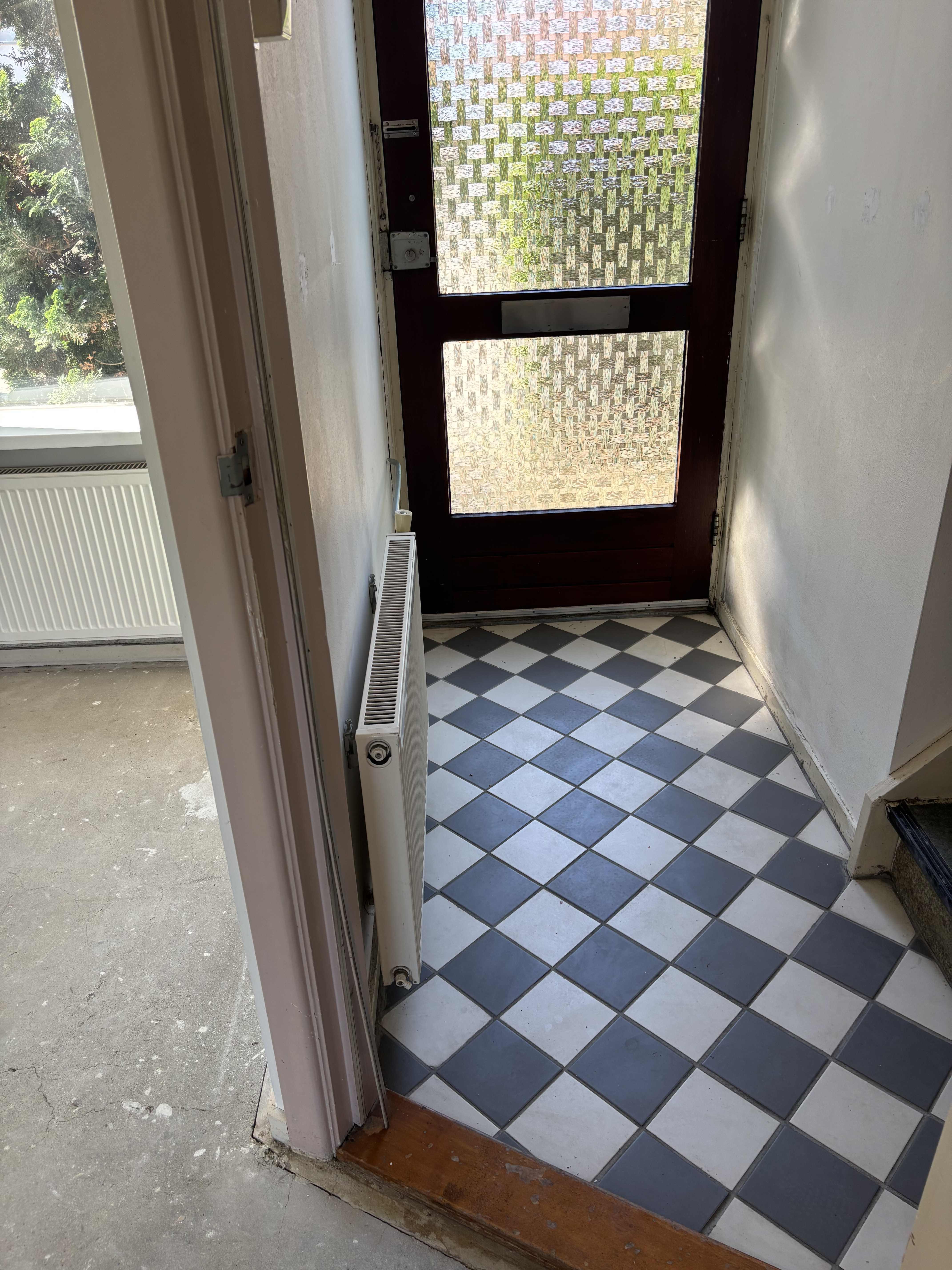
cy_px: 635
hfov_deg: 53.1
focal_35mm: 26
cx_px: 476
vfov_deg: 67.3
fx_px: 953
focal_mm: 5.96
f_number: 1.6
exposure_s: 1/144
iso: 40
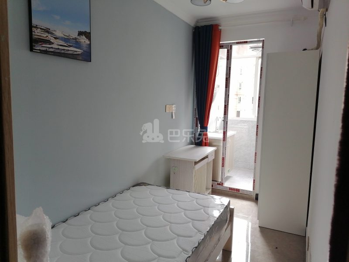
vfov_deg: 53.1
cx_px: 174
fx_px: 262
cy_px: 131
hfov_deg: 67.3
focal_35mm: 26
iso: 64
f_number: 1.8
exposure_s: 1/50
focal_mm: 5.3
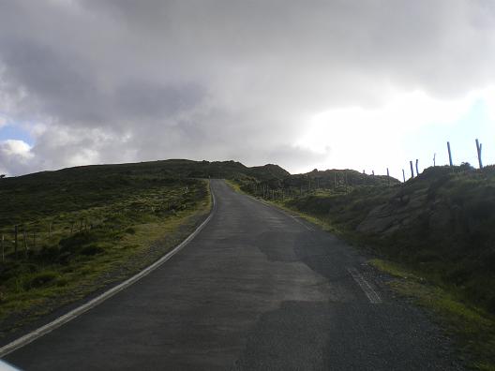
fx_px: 543
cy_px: 186
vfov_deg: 37.7
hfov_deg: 49.0
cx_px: 248
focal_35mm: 38
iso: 64
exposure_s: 1/320
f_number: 4.6
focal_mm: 6.3
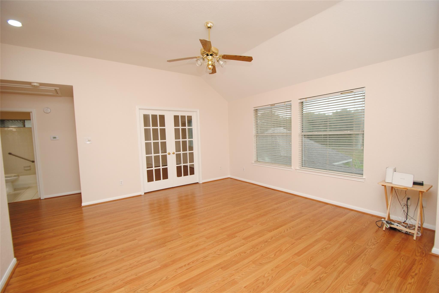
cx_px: 220
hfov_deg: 100.3
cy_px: 146
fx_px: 183
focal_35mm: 15
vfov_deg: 77.5
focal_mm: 10
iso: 200
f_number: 4
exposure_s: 1/60
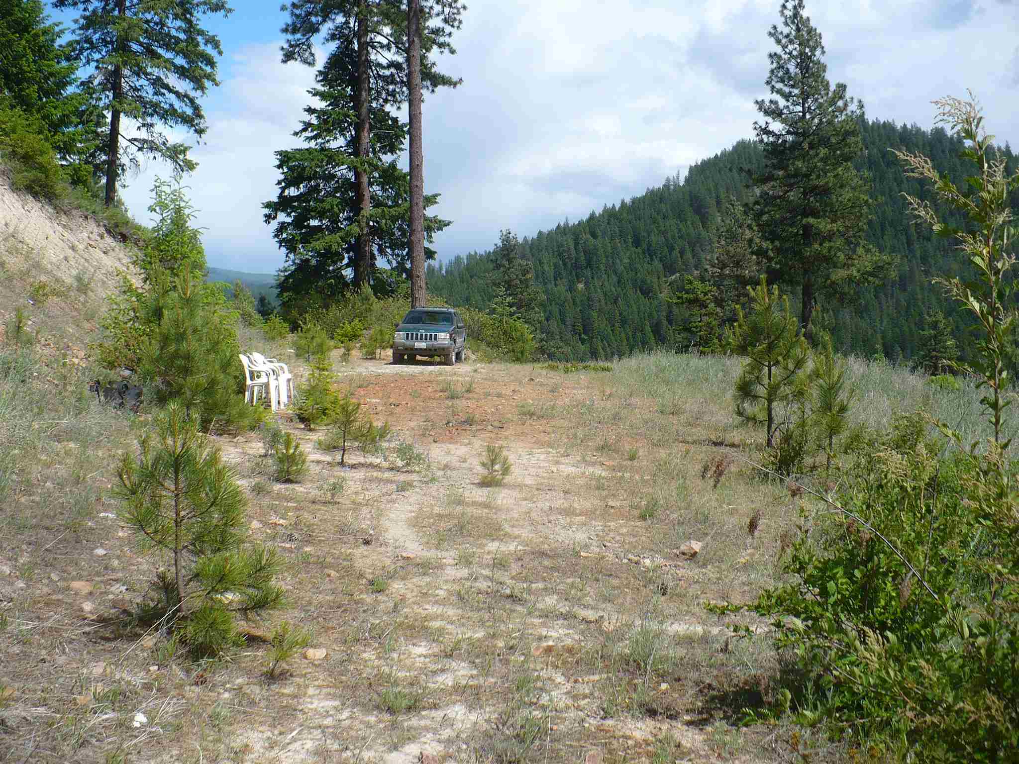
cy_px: 382
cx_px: 510
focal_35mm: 37
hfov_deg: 50.1
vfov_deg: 38.7
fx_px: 1089
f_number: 8
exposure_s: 1/200
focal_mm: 6.1
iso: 100
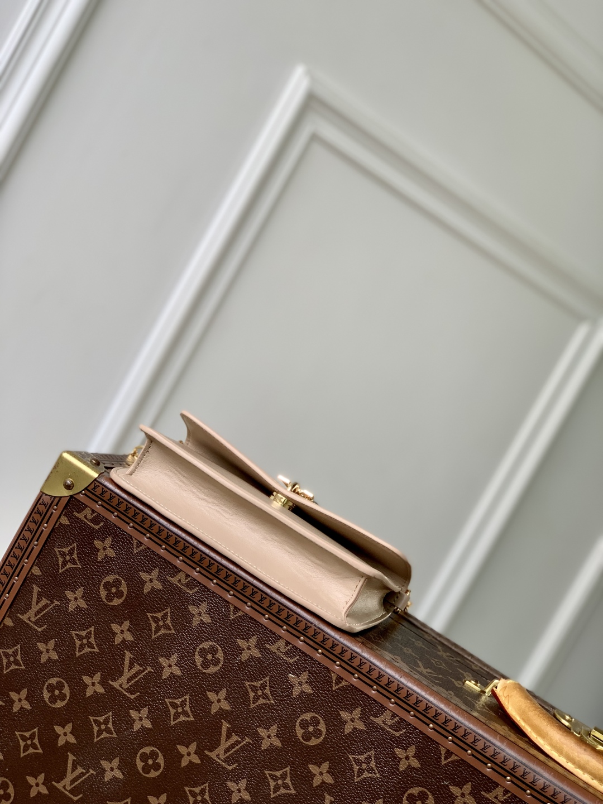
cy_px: 402
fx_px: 1208
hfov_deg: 28.0
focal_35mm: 52
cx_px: 302
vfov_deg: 36.8
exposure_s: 1/122
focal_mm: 6
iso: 32
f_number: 2.4
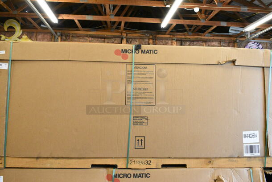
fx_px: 227
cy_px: 91
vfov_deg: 43.7
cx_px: 136
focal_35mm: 30
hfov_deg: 61.9
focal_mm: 20
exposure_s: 1/100
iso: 6400
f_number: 7.1
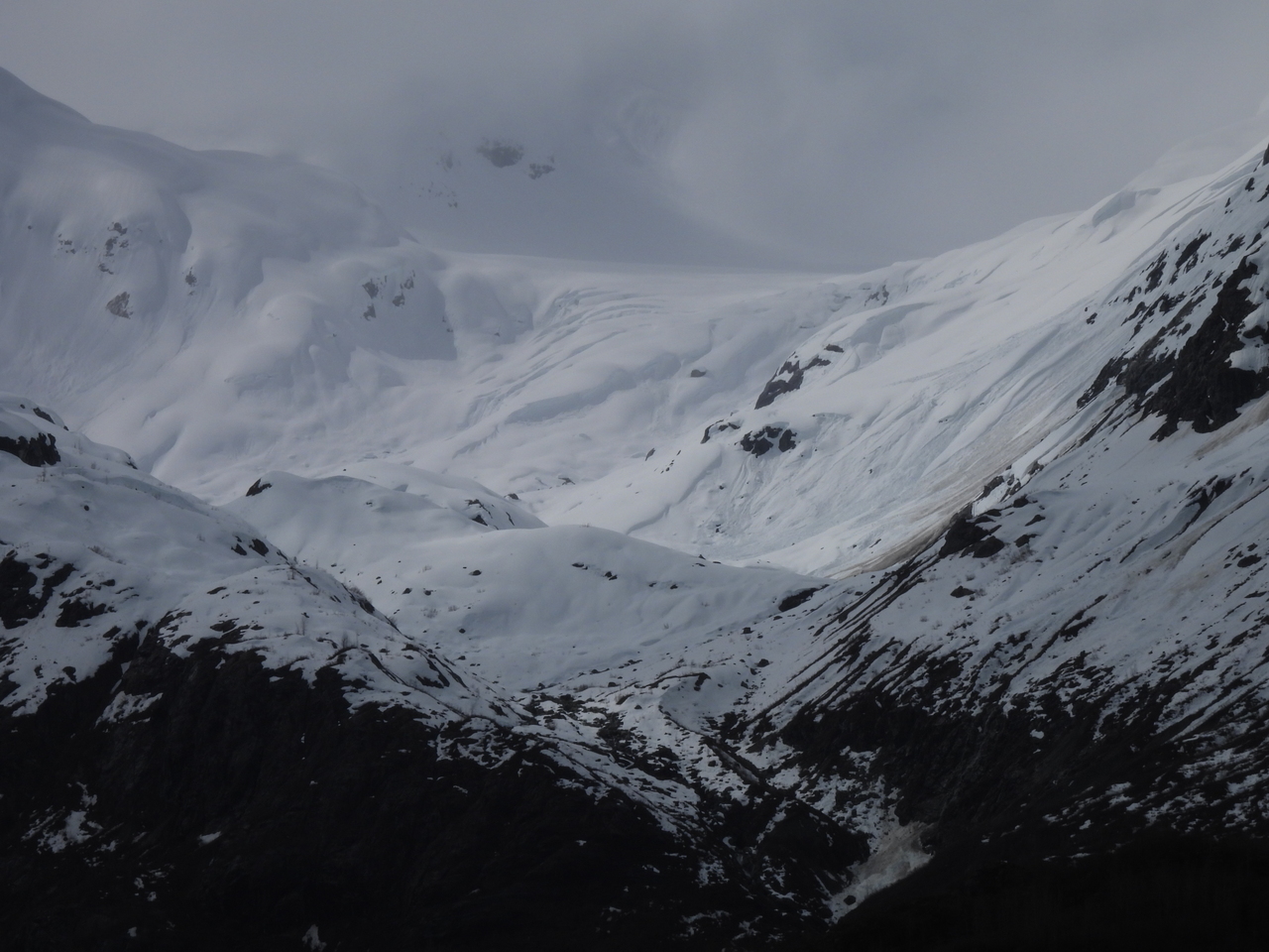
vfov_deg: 6.2
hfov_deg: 8.2
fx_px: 8798
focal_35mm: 240
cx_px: 634
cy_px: 476
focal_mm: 42.8
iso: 100
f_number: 8
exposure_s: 1/2000
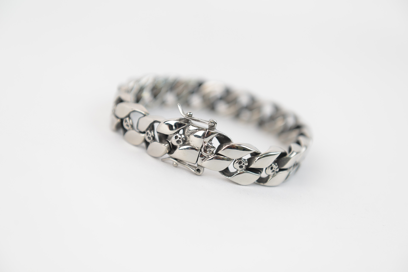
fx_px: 793
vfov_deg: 19.5
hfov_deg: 28.8
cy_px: 136
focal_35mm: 70
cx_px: 204
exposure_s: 1/125
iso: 320
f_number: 5
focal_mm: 70
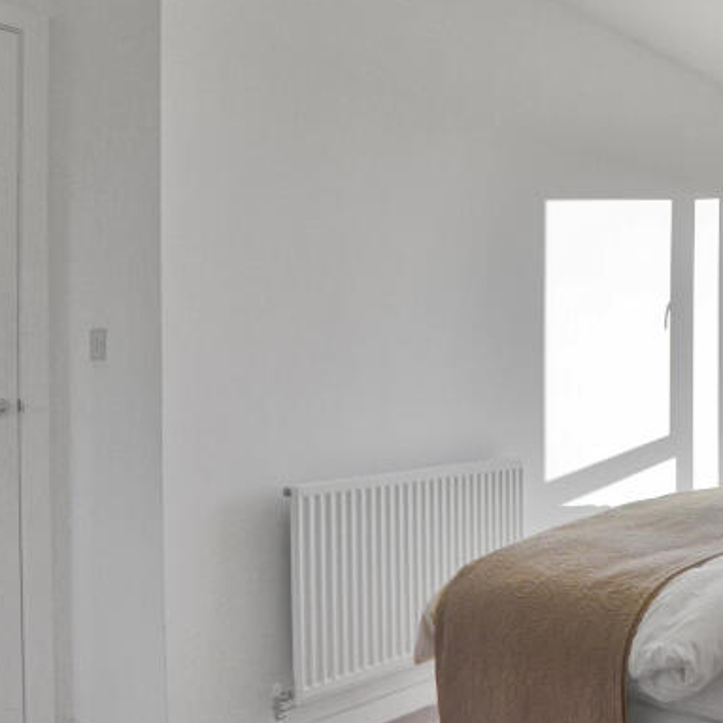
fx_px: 803
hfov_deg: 44.1
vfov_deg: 48.4
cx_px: 653
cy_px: 374
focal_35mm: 34
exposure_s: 1/200
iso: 640
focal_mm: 10
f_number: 8
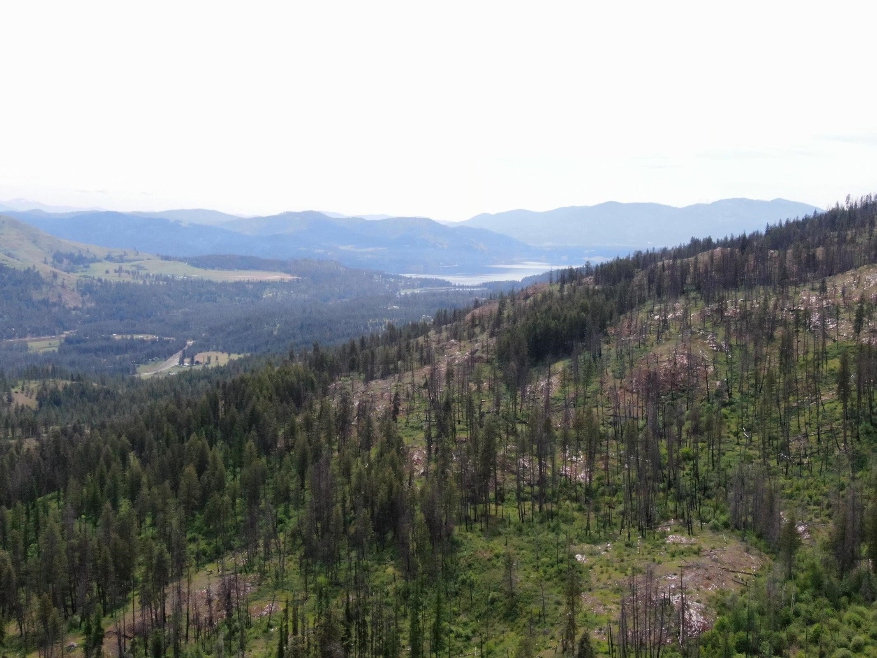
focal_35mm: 40
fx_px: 1013
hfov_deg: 46.8
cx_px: 438
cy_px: 329
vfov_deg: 36.0
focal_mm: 6.92
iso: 800
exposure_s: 1/4000
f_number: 3.5
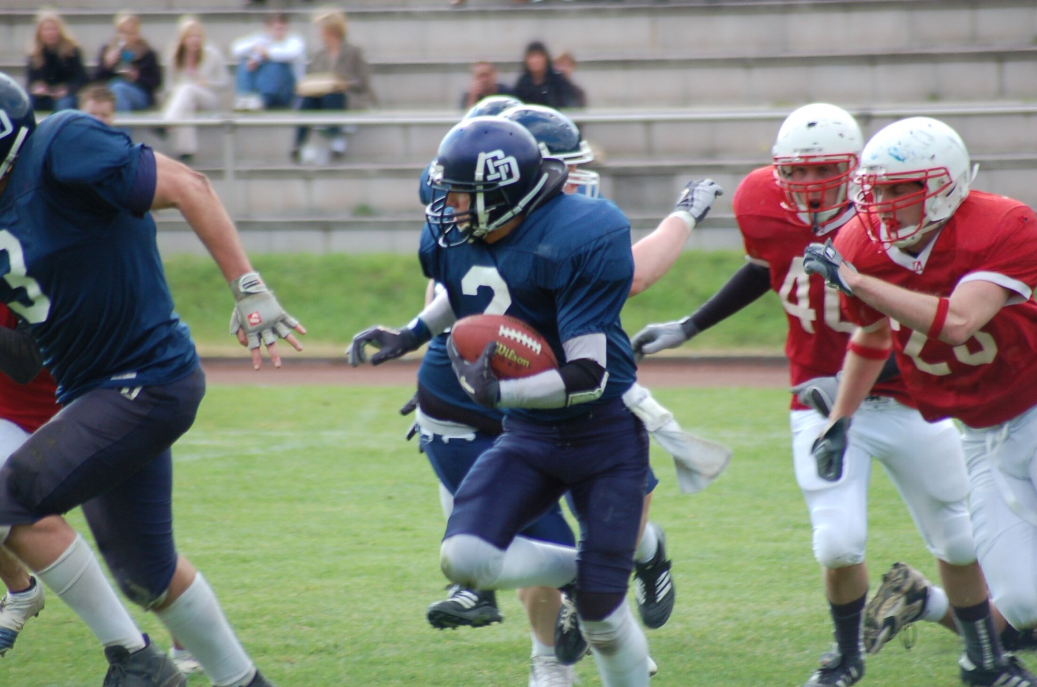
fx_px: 11644
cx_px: 518
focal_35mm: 405
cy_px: 344
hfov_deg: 5.1
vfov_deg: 3.4
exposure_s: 1/500
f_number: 5.6
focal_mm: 270
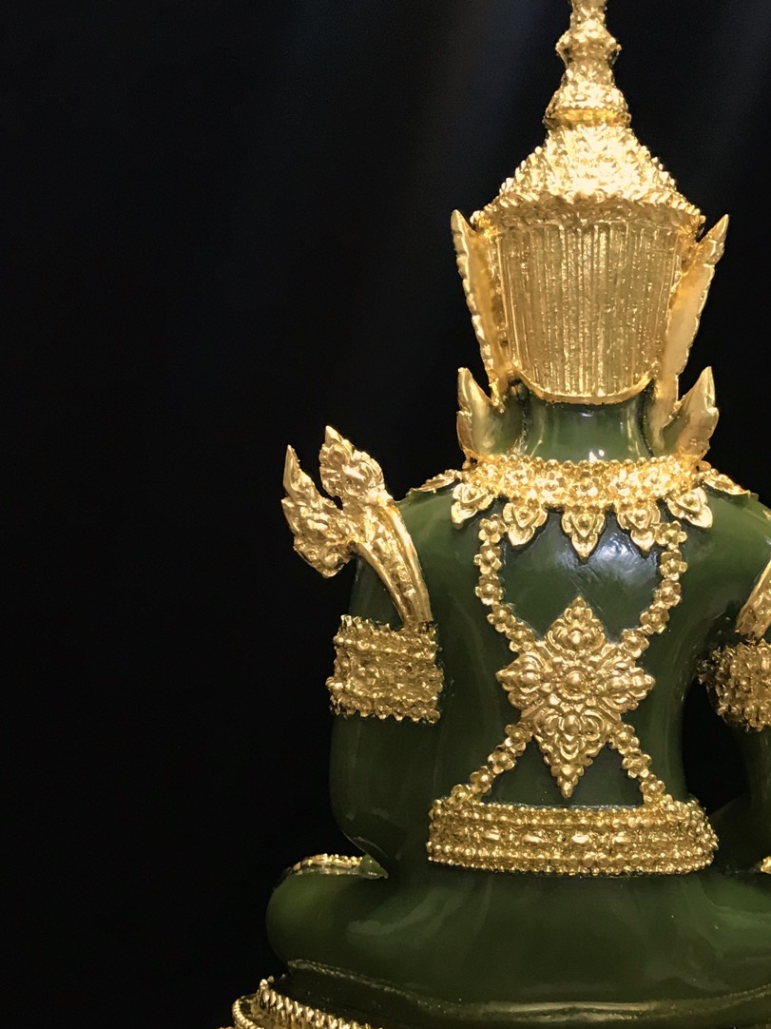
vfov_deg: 35.6
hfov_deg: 27.1
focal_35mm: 53
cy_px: 728
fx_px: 1575
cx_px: 578
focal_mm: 3.99
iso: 50
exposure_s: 1/17
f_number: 1.8
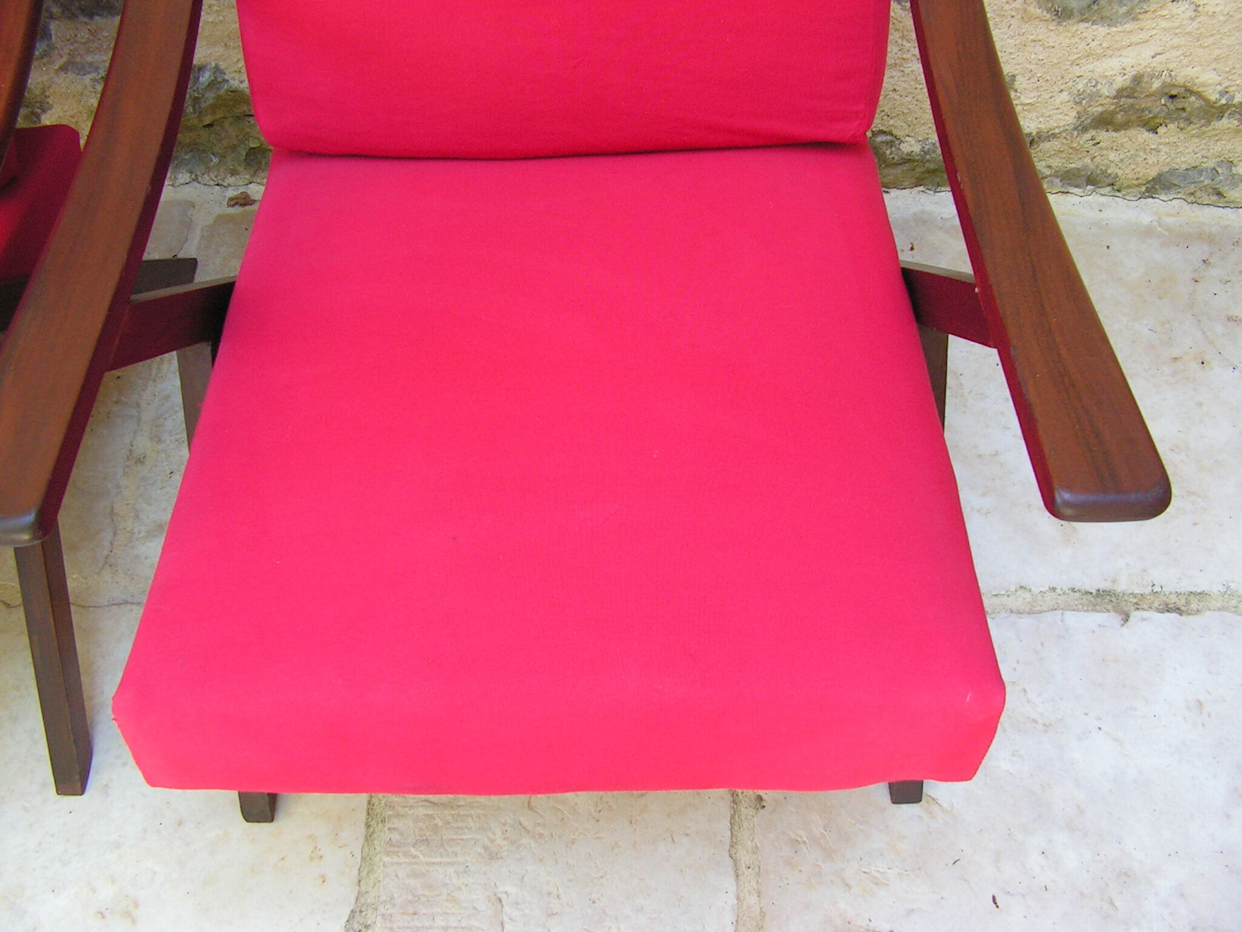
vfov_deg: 39.7
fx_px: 1292
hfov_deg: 51.4
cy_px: 466
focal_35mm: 36
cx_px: 621
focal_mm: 6
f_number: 3.2
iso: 125
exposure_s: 1/40
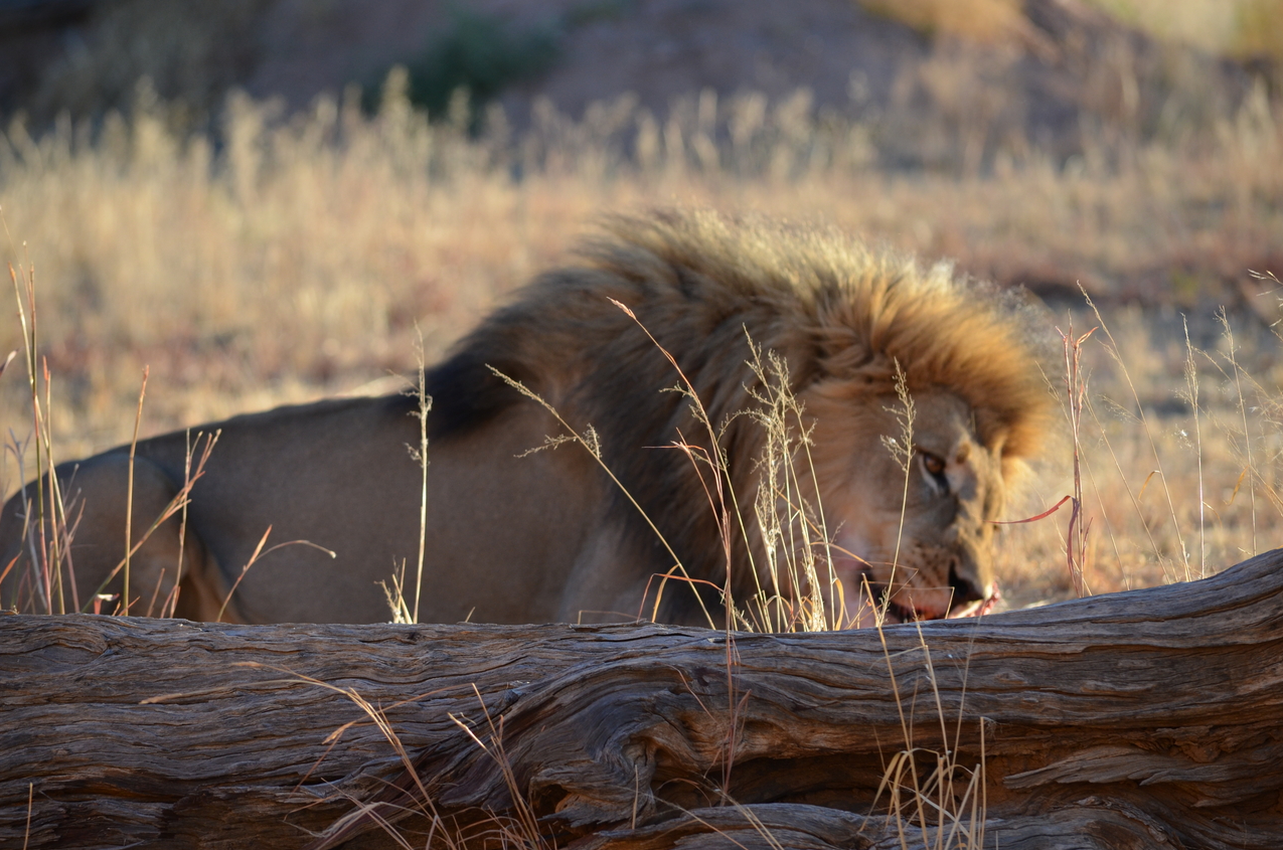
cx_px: 642
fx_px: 8840
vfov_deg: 5.5
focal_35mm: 249
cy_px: 426
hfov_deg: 8.3
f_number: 5.6
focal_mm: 165
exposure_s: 1/500
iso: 400
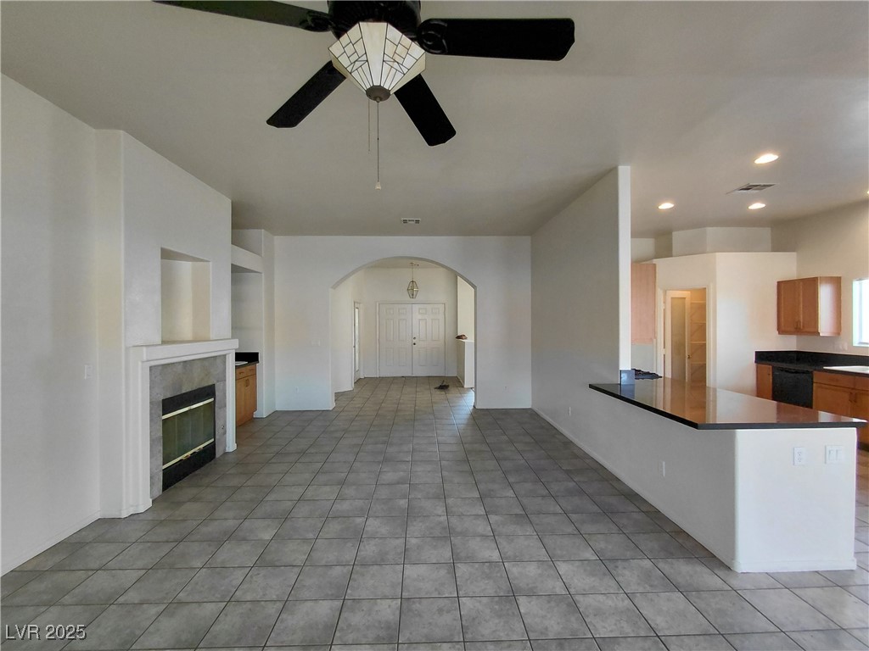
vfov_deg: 78.1
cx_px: 434
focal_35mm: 16
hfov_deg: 94.5
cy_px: 326
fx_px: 402
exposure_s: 1/60
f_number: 2.2
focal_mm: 1.64
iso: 125
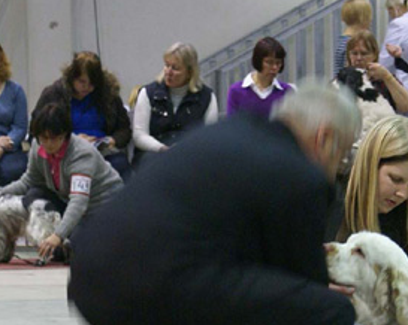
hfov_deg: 6.7
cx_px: 471
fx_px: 3487
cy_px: 288
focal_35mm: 289
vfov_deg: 5.3
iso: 400
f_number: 5.6
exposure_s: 1/20
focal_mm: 70
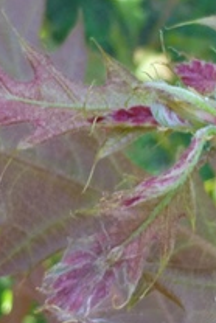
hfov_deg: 11.1
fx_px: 1105
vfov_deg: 16.6
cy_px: 160
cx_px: 180
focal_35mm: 123
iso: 125
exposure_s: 1/60
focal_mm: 4.3
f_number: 3.3
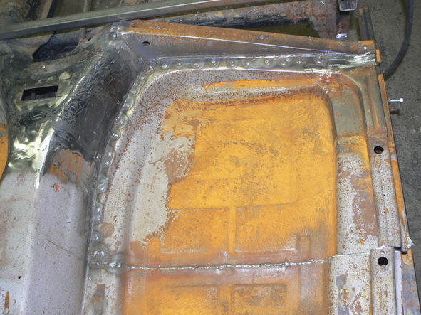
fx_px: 474
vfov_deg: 36.8
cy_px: 166
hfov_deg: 47.9
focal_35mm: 39
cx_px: 206
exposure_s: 1/30
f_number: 2.8
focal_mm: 6
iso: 100
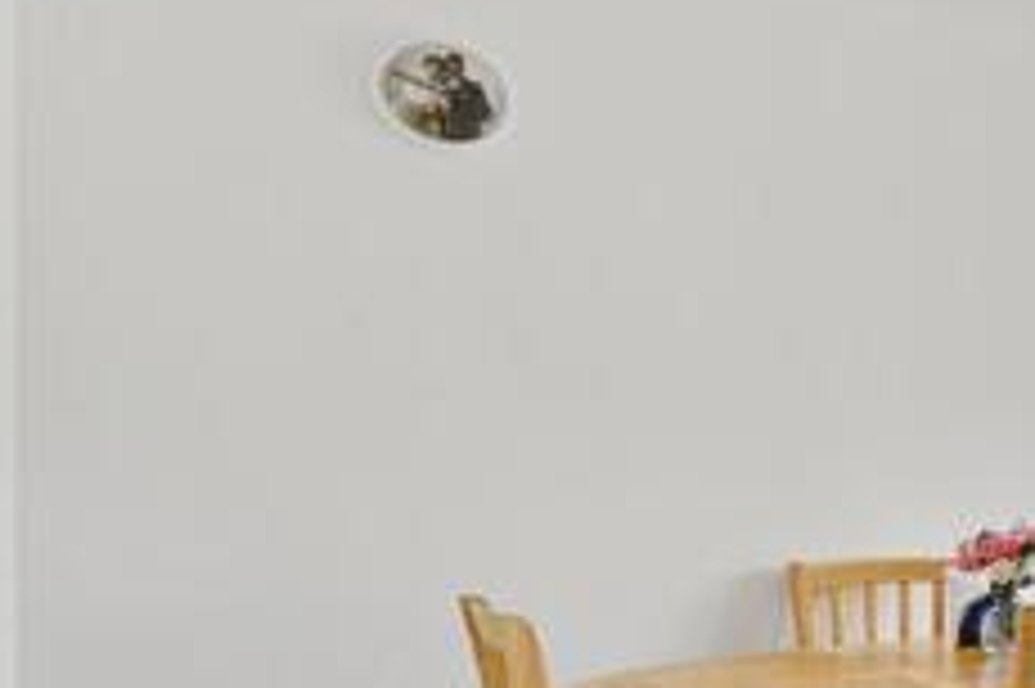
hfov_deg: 32.6
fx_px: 1149
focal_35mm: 40
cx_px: 1418
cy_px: 481
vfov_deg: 32.9
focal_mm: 14
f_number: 16
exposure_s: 5
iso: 200
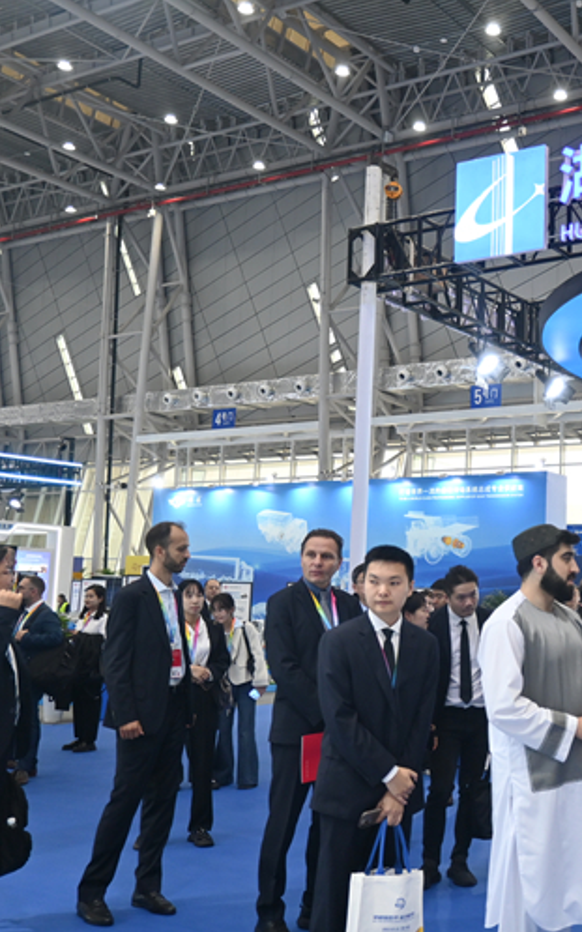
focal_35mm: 44
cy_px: 466
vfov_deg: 45.5
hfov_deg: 28.3
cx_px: 520
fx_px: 1111
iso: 640
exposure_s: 1/125
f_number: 3.8
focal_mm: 19
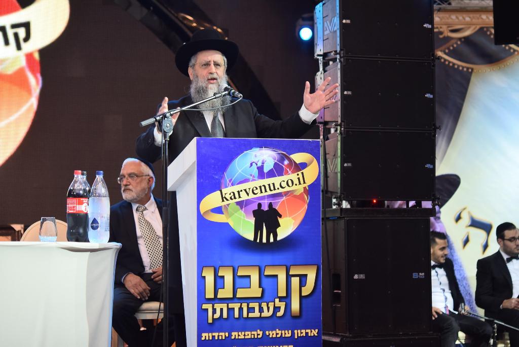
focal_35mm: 90
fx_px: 1298
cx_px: 260
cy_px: 174
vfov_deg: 15.2
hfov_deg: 22.6
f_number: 2.8
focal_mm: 60
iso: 640
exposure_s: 1/200
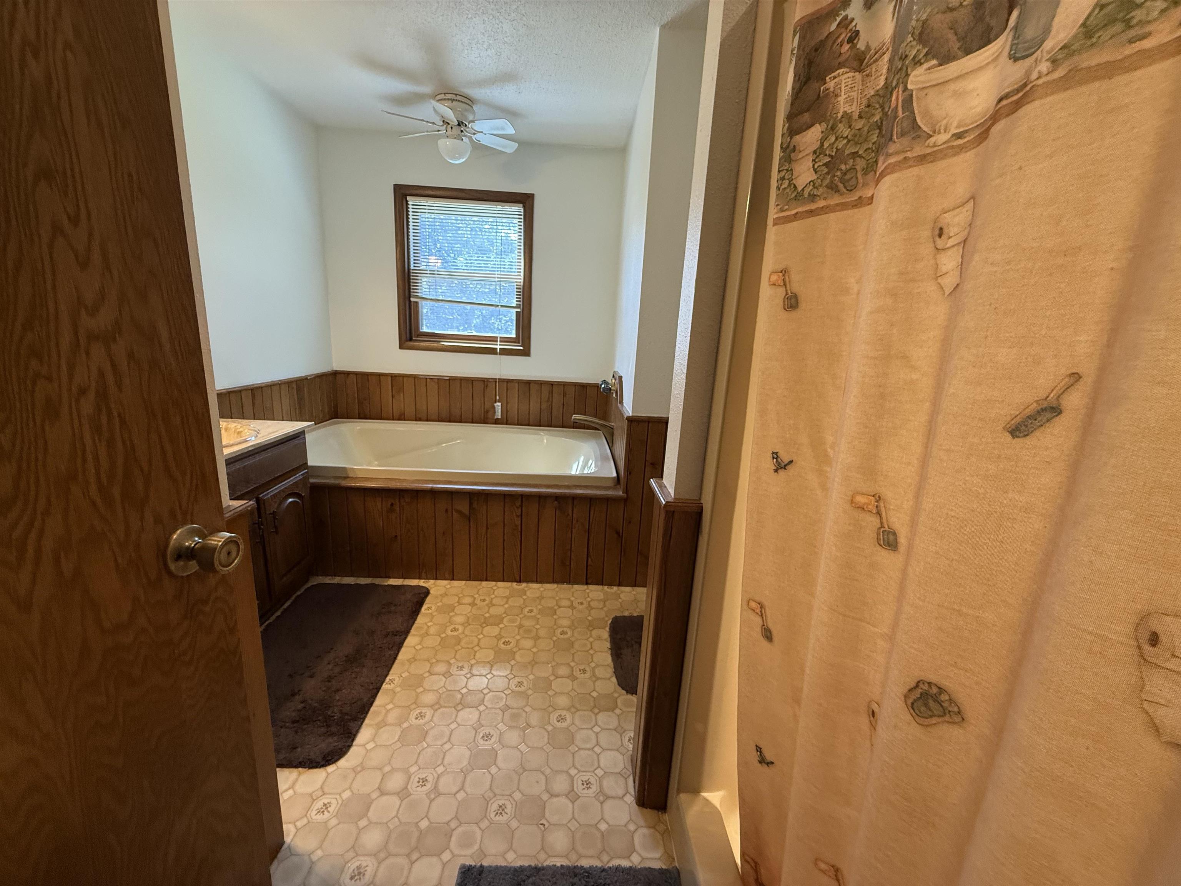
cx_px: 590
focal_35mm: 14
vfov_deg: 85.7
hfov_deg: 102.1
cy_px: 443
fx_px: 478
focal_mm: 2.22
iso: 320
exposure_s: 1/120
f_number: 2.2
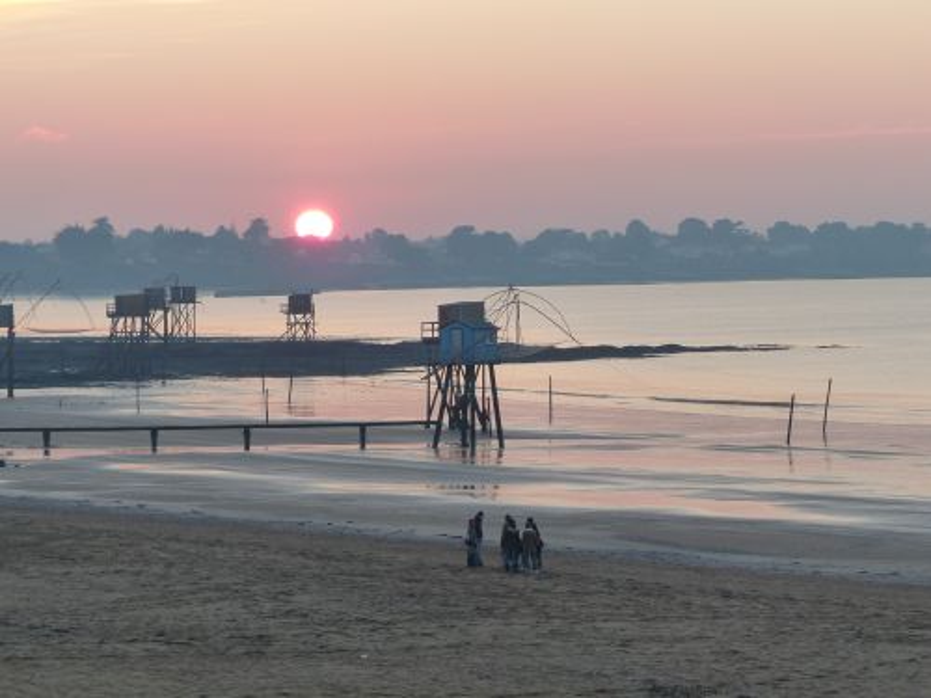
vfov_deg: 11.0
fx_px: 3631
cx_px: 466
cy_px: 349
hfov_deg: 14.6
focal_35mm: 135
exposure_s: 1/125
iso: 160
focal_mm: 24.3
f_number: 4
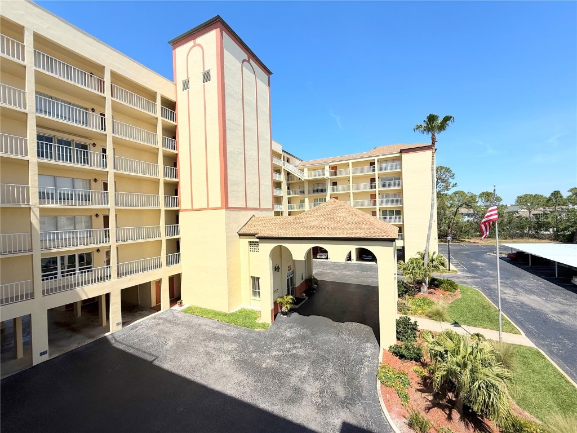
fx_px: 233
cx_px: 288
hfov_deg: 102.1
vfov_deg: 85.7
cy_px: 216
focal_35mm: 14
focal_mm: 2.22
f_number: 2.2
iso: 50
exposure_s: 1/3663
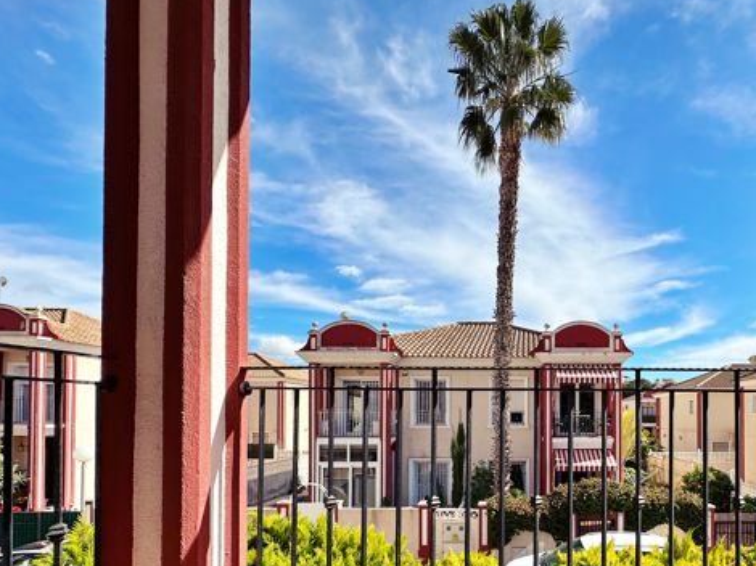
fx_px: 458
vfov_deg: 60.8
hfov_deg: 75.5
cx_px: 527
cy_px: 407
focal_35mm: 21
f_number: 2.2
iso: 40
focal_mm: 2.22
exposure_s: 1/2257
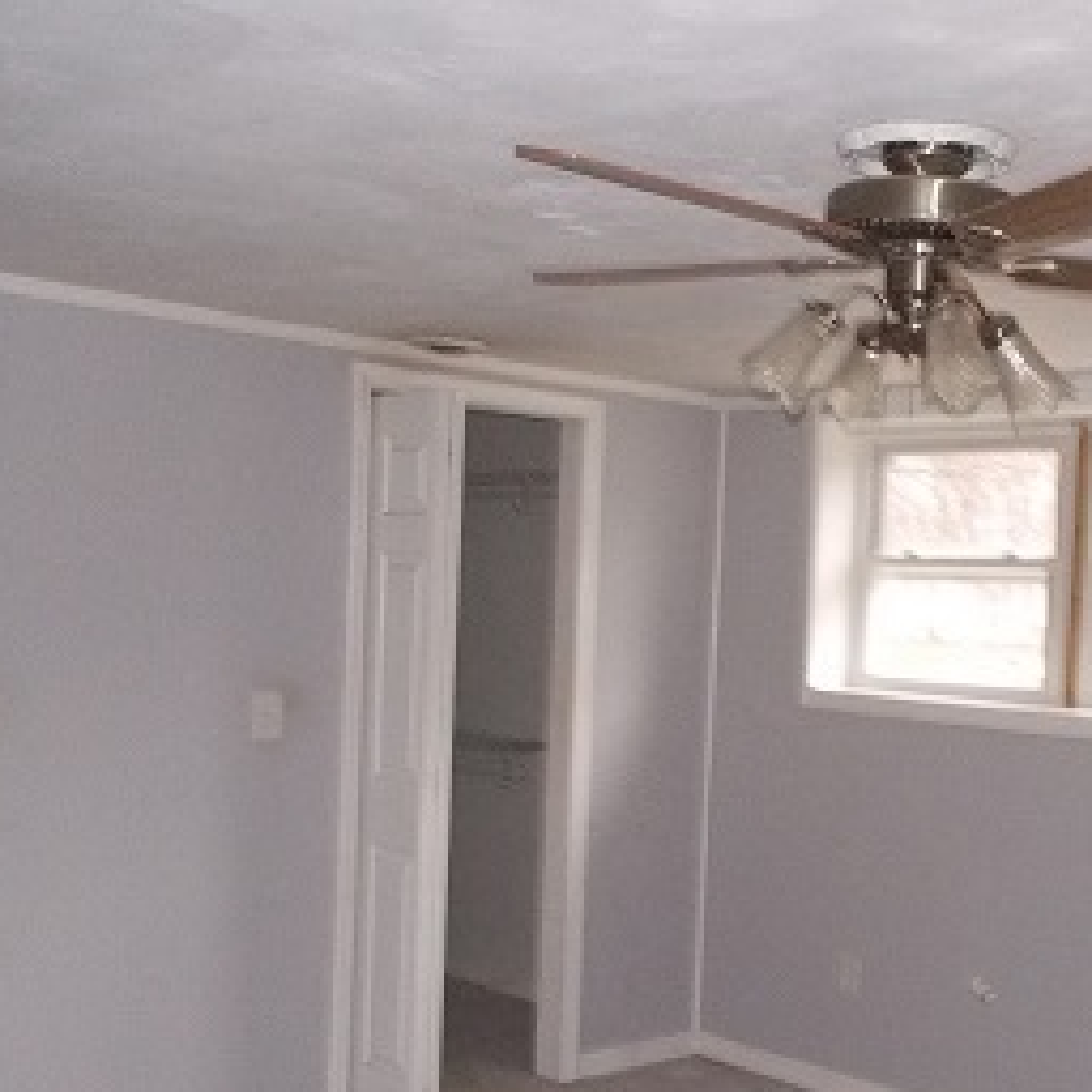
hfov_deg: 37.0
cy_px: 663
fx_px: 1606
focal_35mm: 45
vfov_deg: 37.4
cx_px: 768
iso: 400
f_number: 3.3
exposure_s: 1/13
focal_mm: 4.1
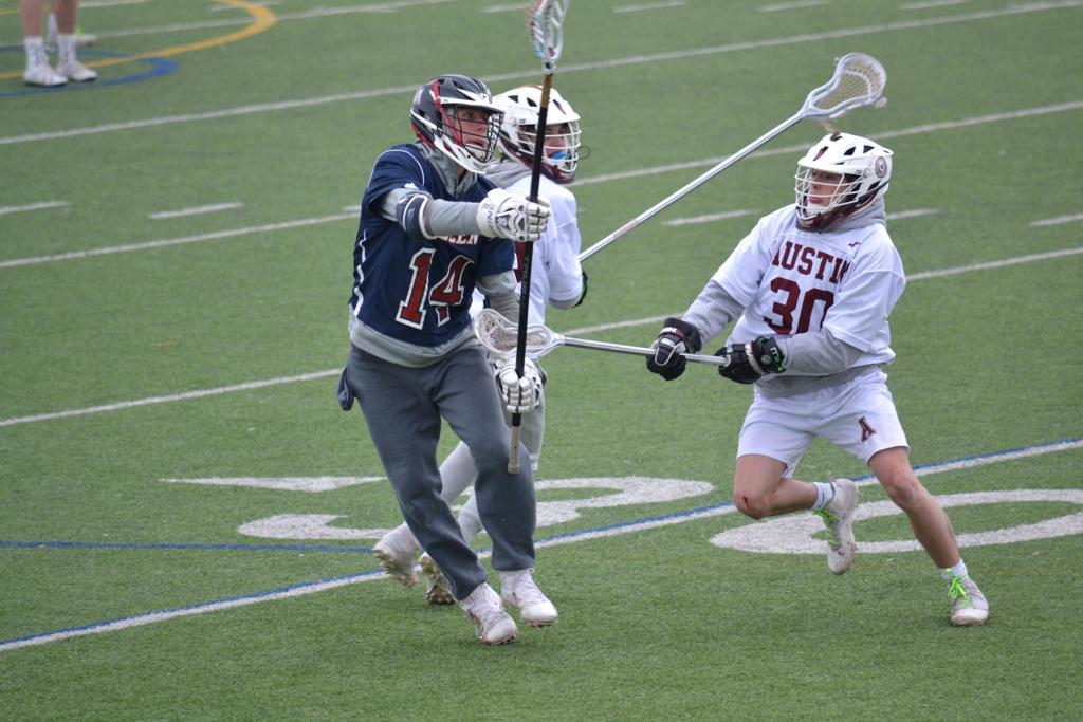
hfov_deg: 4.9
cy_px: 361
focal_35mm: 420
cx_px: 542
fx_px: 12636
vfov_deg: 3.3
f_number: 5.6
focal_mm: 280
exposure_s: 1/500
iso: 450
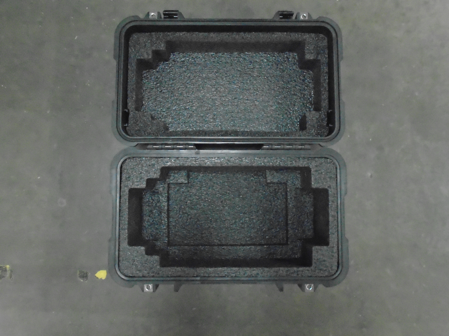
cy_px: 168
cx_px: 224
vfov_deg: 53.1
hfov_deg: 67.3
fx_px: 337
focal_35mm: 26
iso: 1600
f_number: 3.2
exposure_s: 1/40
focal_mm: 4.6
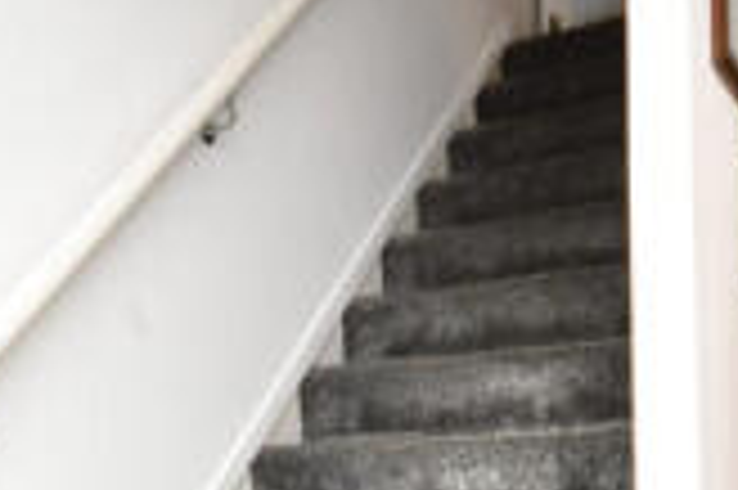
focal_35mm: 60
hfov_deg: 31.5
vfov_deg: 21.4
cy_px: 537
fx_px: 1229
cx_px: 43
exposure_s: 1/60
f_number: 4
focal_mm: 10
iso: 320
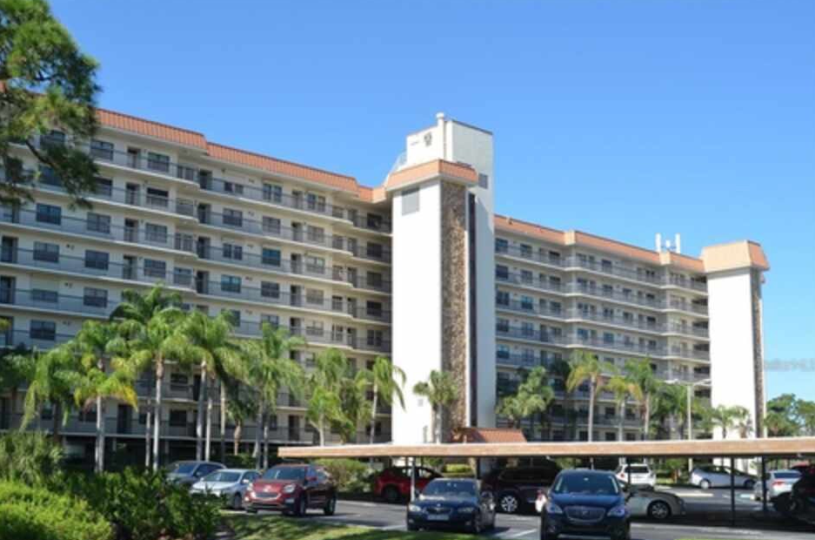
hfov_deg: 46.7
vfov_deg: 32.2
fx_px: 926
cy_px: 365
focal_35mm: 41
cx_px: 263
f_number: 8
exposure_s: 1/250
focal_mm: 20
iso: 110
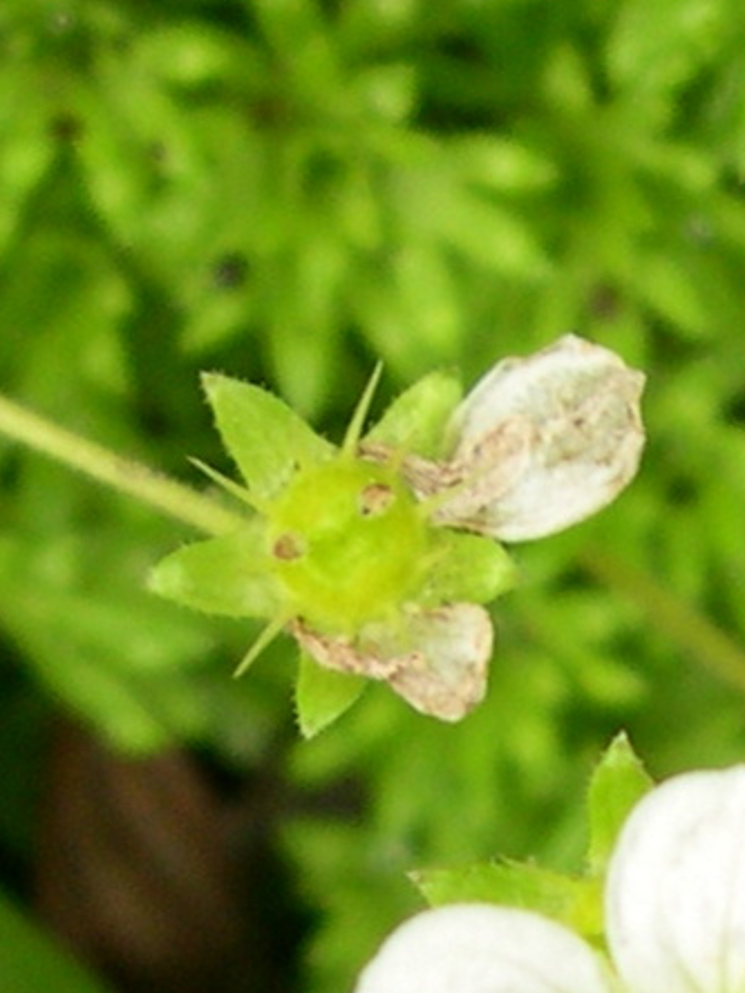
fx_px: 2210
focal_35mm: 77
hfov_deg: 19.0
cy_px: 991
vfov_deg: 24.2
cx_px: 531
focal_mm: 8
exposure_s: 1/136
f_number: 2.8
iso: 100
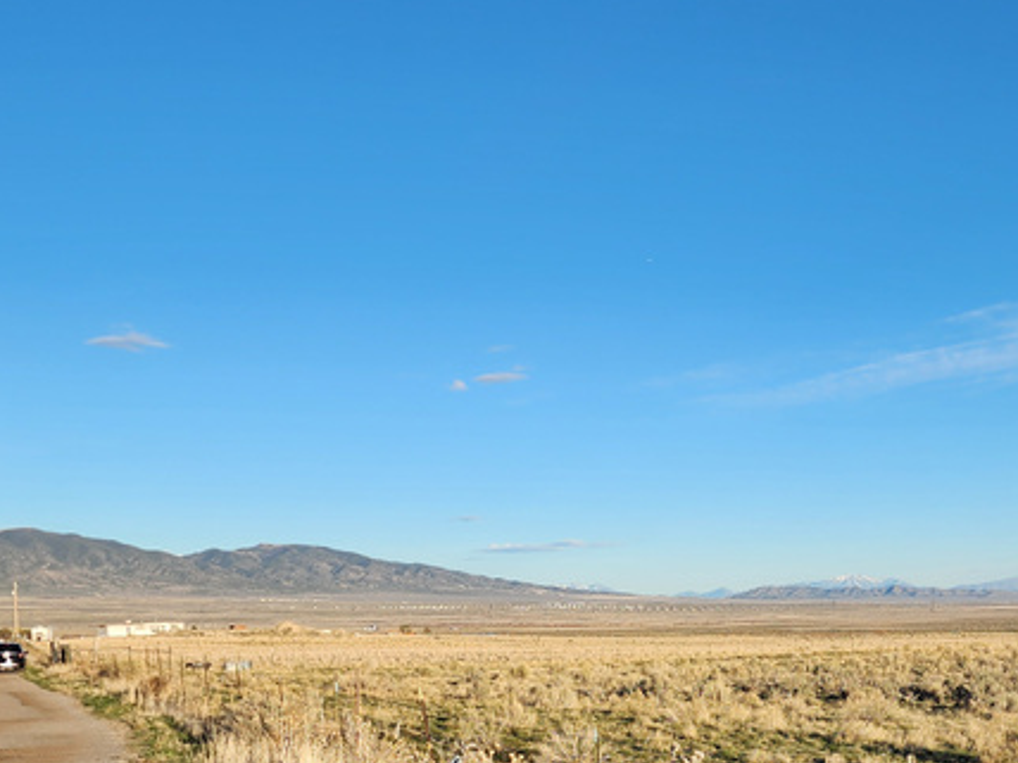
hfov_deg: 34.7
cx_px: 659
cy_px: 649
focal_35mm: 55
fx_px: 1617
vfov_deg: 25.9
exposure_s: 1/864
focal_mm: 6.4
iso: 12
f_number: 1.8
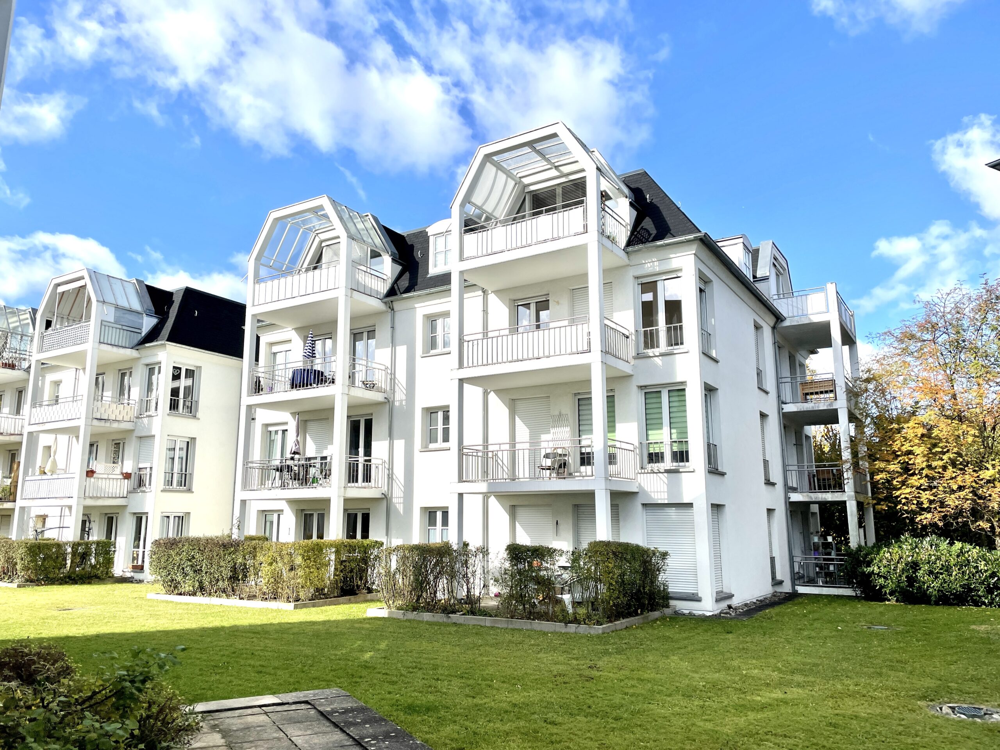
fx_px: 751
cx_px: 500
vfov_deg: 53.1
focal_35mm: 26
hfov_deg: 67.3
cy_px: 375
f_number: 1.6
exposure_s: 1/3509
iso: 32
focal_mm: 4.2
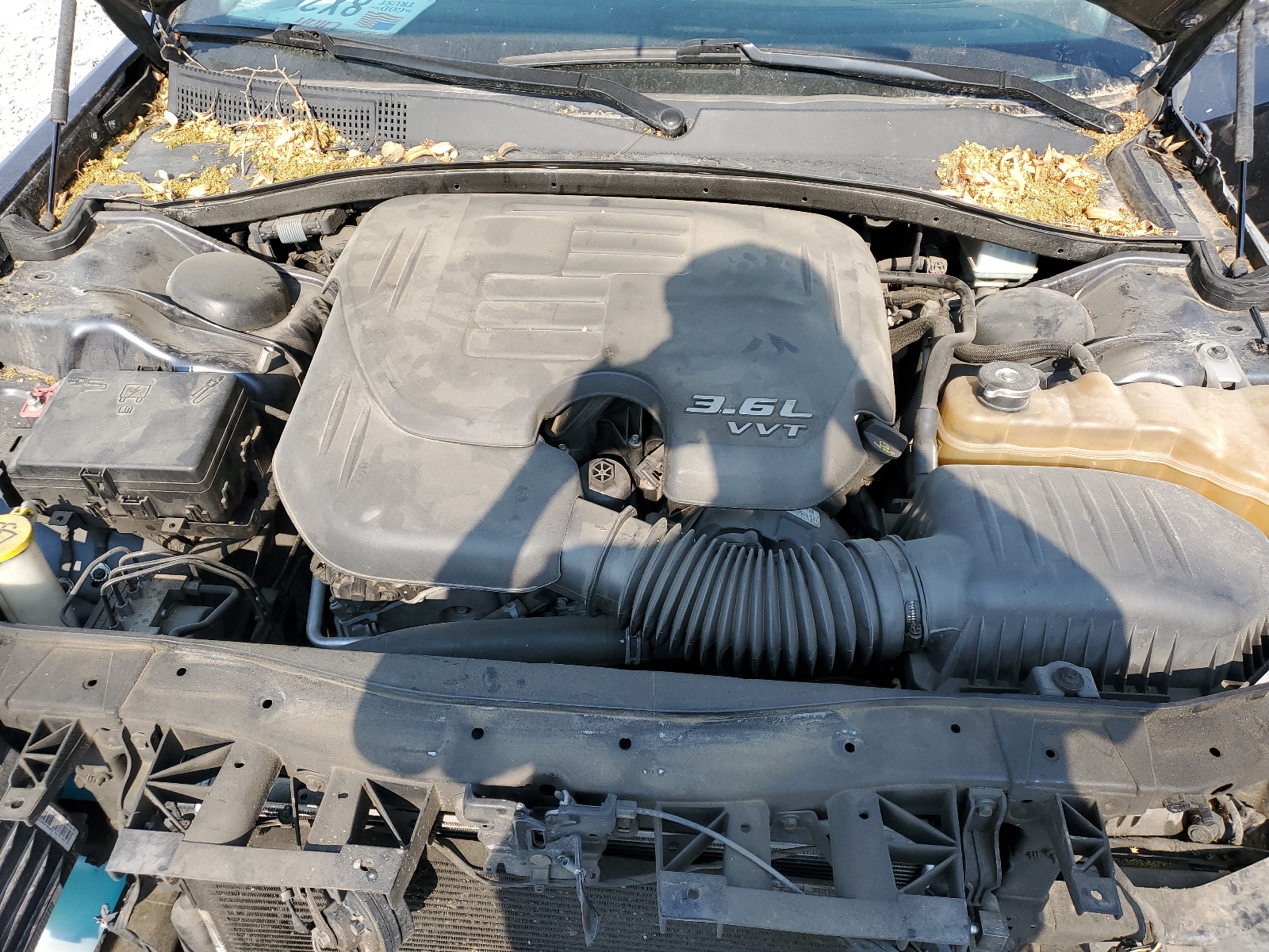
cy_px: 476
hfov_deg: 67.3
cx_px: 634
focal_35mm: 26
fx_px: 953
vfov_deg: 53.1
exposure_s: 1/909
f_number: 1.5
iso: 50
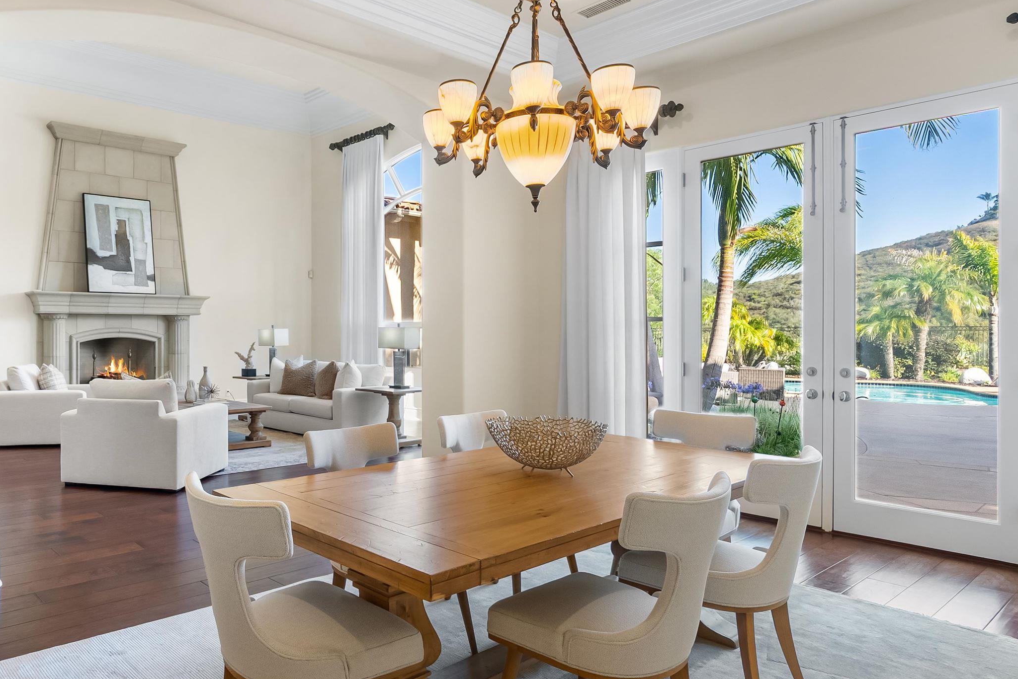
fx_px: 679
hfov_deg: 71.2
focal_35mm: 24
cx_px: 325
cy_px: 327
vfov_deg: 53.2
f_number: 11
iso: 640
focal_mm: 16
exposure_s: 1/3
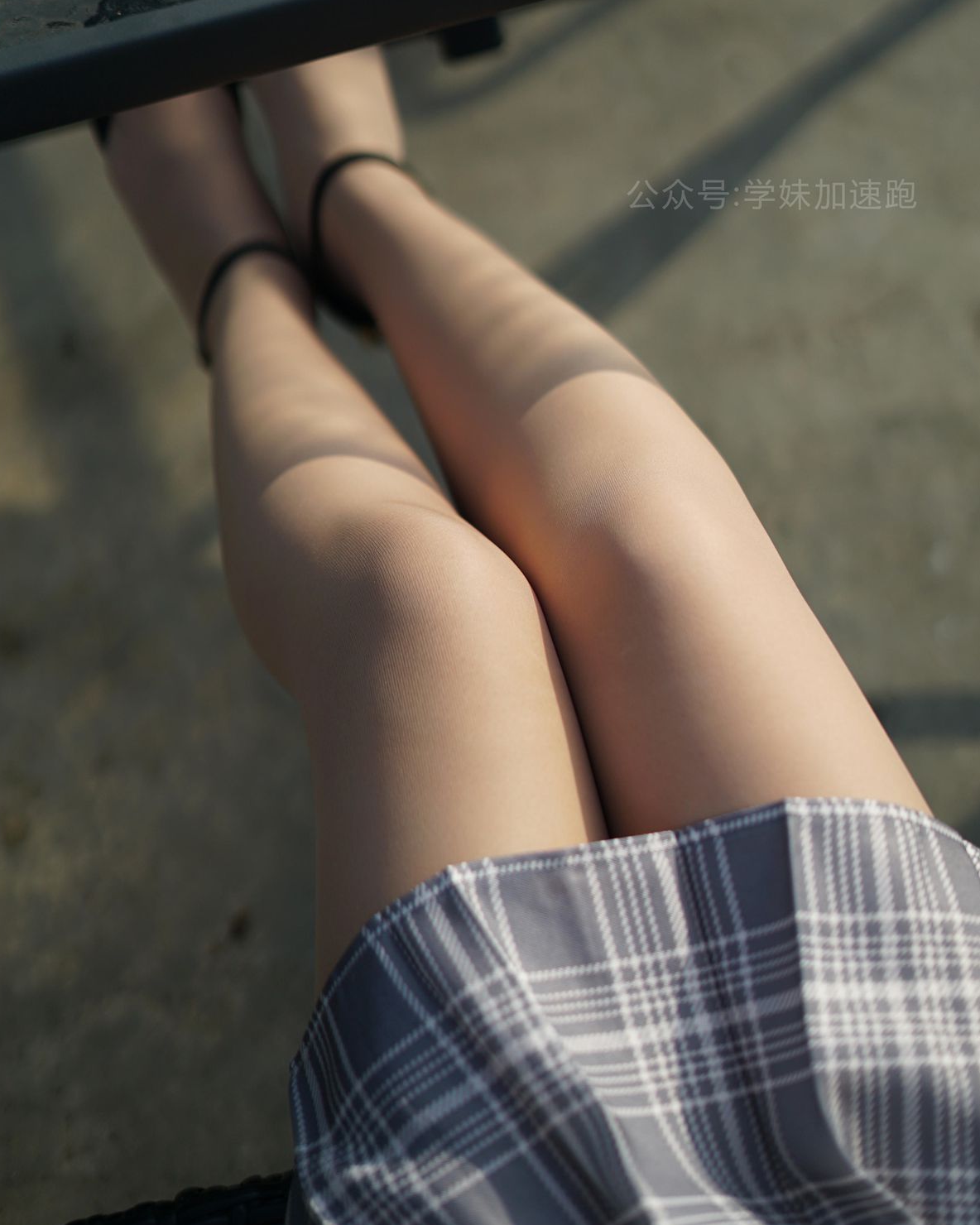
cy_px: 550
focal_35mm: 57
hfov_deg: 26.7
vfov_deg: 33.0
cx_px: 489
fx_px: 2067
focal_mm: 50
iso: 200
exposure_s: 1/8000
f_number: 2
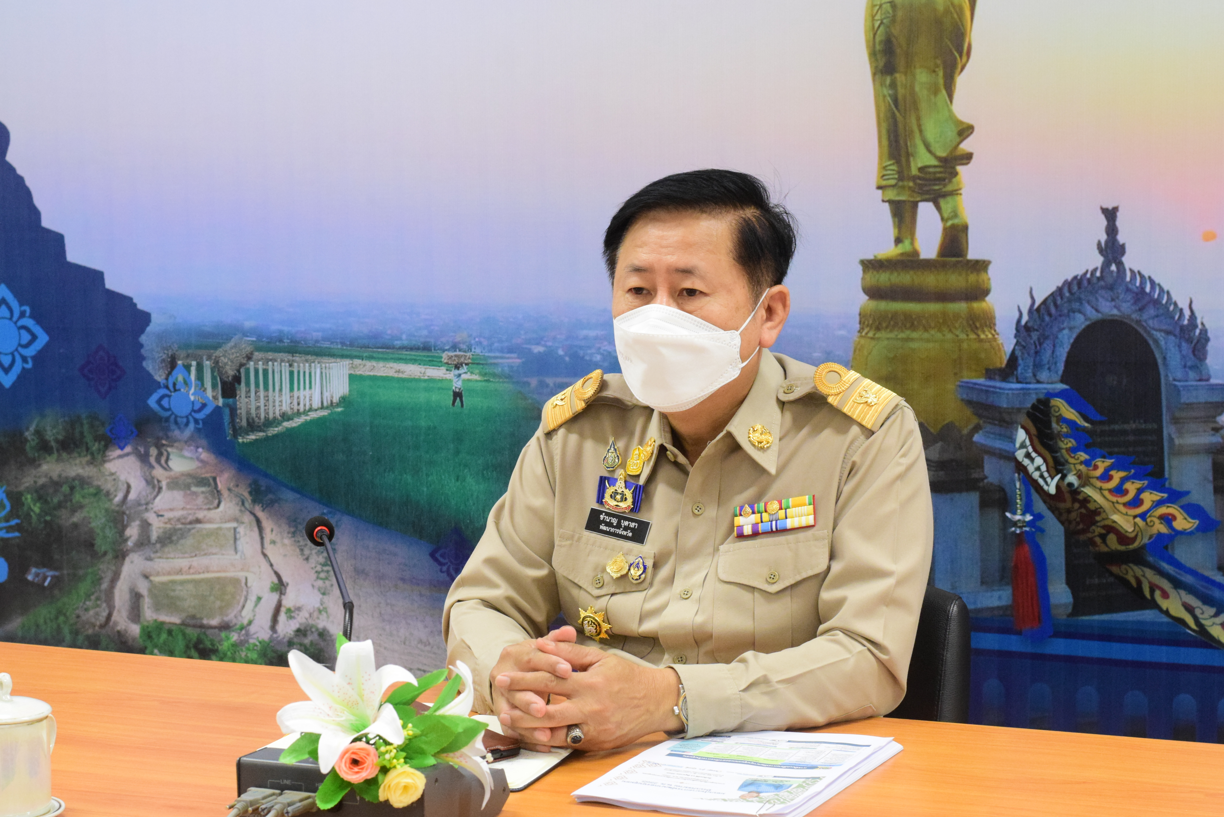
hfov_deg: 27.0
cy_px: 408
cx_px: 612
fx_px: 2550
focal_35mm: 75
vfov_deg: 18.2
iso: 3200
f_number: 7.1
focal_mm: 50
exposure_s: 1/80
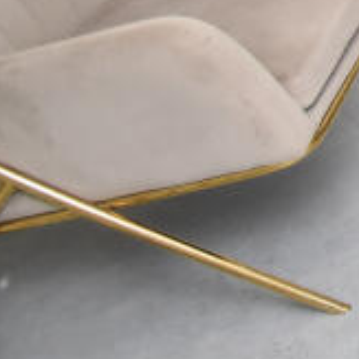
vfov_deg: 17.6
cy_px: -285
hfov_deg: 13.0
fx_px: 939
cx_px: 960
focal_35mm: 80
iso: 720
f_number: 4.5
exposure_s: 1/250
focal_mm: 10
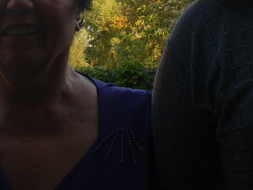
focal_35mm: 103
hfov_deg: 18.6
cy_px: 30
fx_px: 752
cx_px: 8
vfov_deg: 14.3
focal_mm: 5
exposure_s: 1/100
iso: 50
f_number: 3.5
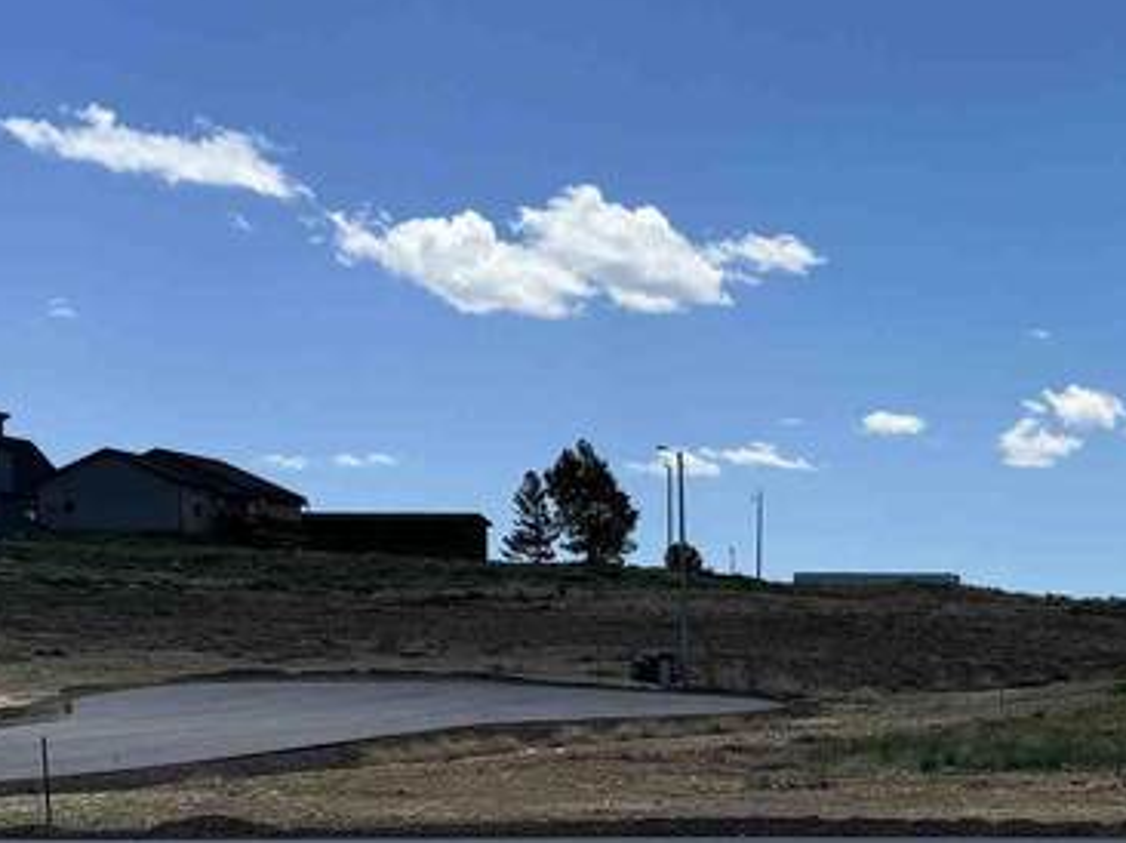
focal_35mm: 84
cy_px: 861
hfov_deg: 21.4
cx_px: 1409
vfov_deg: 17.1
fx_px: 2731
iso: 80
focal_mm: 6.76
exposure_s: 1/7092
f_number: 1.78
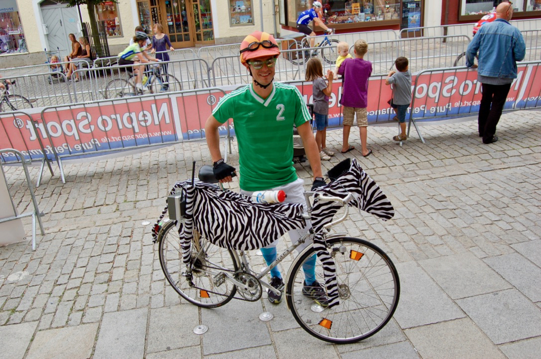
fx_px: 450
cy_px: 180
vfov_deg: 43.5
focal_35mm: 30
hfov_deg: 62.0
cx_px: 270
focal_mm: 20
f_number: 7.1
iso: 200
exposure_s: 1/200
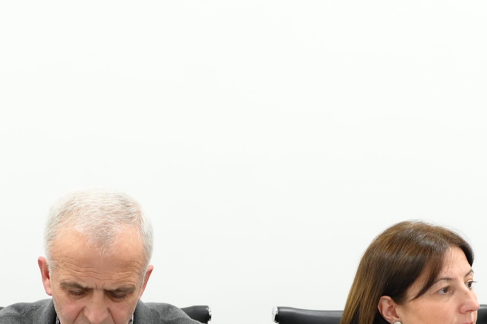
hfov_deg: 21.0
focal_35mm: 97
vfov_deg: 13.6
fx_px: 1312
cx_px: 214
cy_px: 415
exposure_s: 1/125
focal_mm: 35
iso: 1250
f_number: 2.8
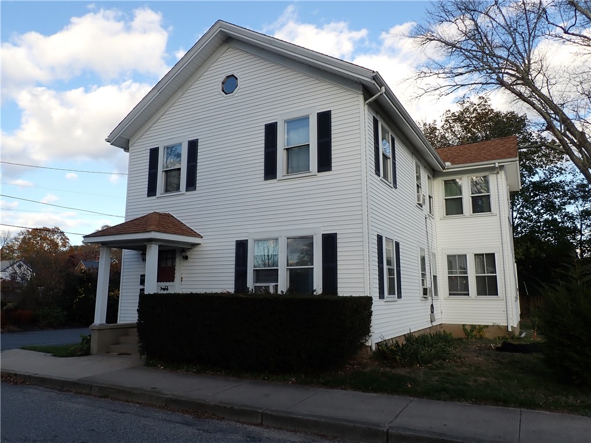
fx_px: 427
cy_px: 222
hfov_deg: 69.4
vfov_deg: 54.9
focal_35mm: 25
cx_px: 296
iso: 100
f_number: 2.8
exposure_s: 1/500
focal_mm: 4.5
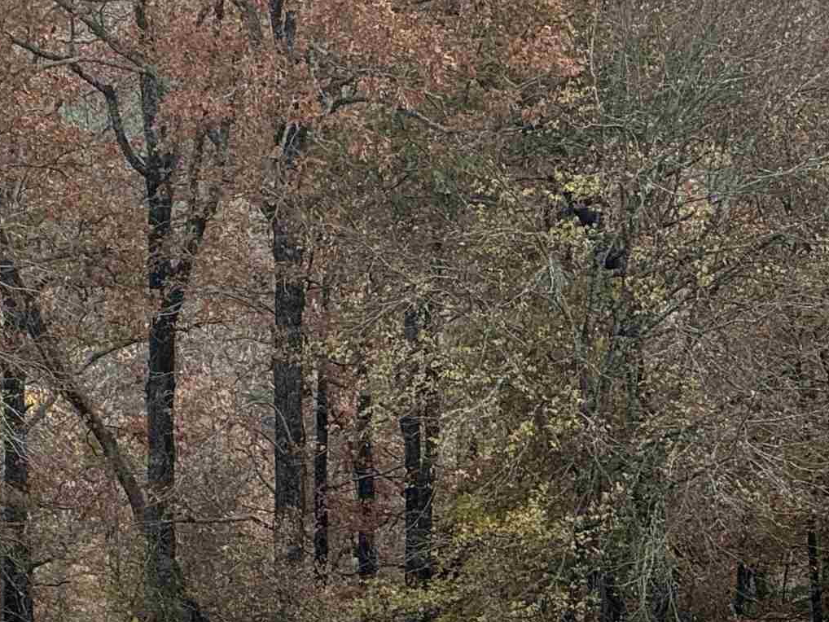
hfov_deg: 5.4
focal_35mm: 362
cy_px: 364
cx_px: -377
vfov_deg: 4.1
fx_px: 8671
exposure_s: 1/369
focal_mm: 15.66
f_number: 2.8
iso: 64
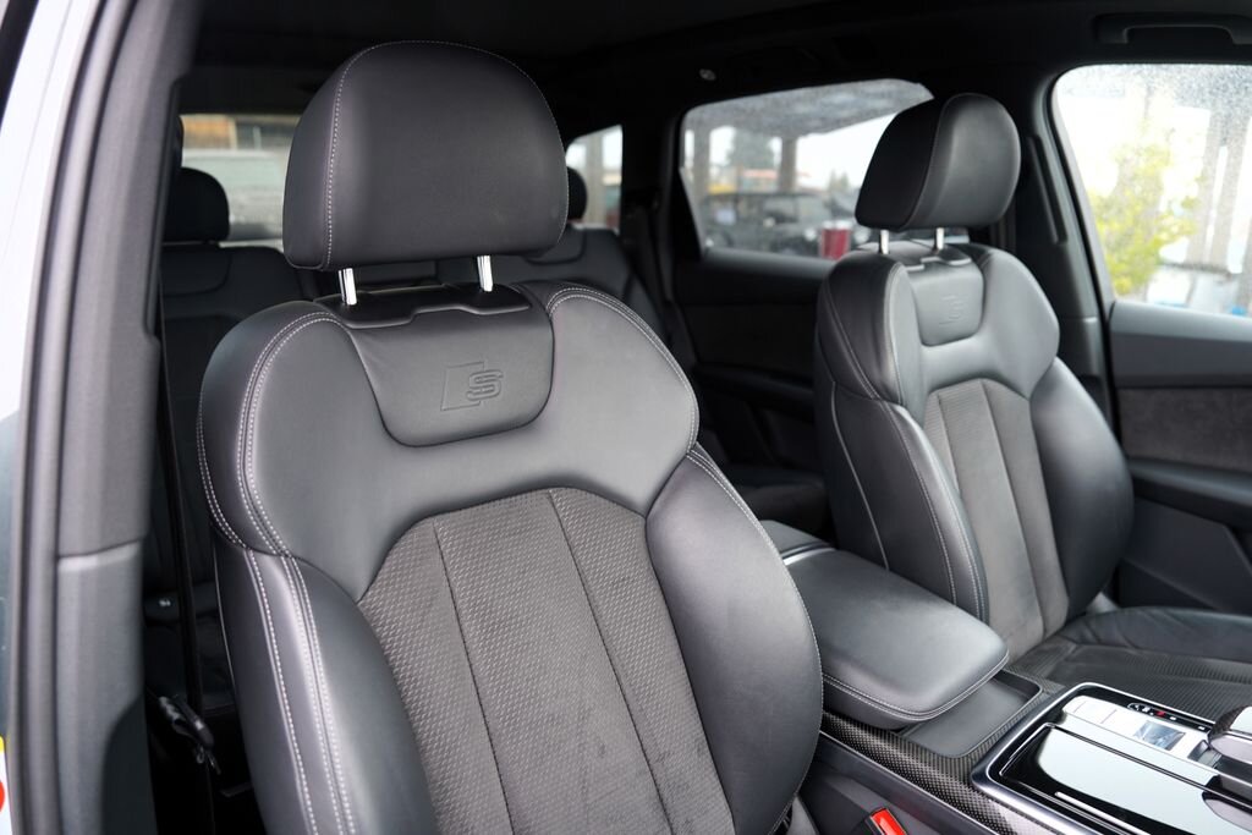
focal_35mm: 24
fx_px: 835
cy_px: 418
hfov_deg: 73.7
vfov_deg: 53.1
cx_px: 626
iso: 125
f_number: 3.2
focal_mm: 24
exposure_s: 1/25
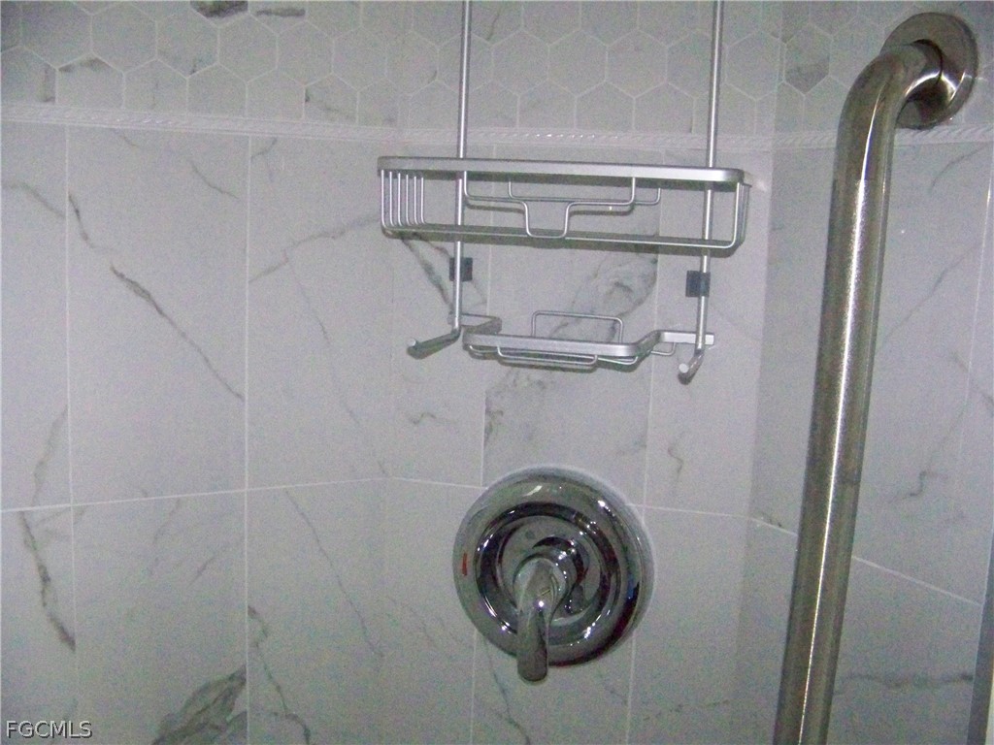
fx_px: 1034
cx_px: 497
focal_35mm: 36
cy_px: 372
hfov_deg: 51.4
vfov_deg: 39.7
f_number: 2.8
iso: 1600
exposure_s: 1/500
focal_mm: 5.85
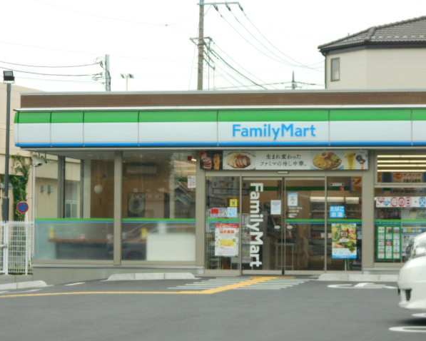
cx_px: 211
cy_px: 170
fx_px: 1715
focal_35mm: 136
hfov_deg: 14.2
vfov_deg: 11.4
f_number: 6.5
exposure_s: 1/125
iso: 280
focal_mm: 23
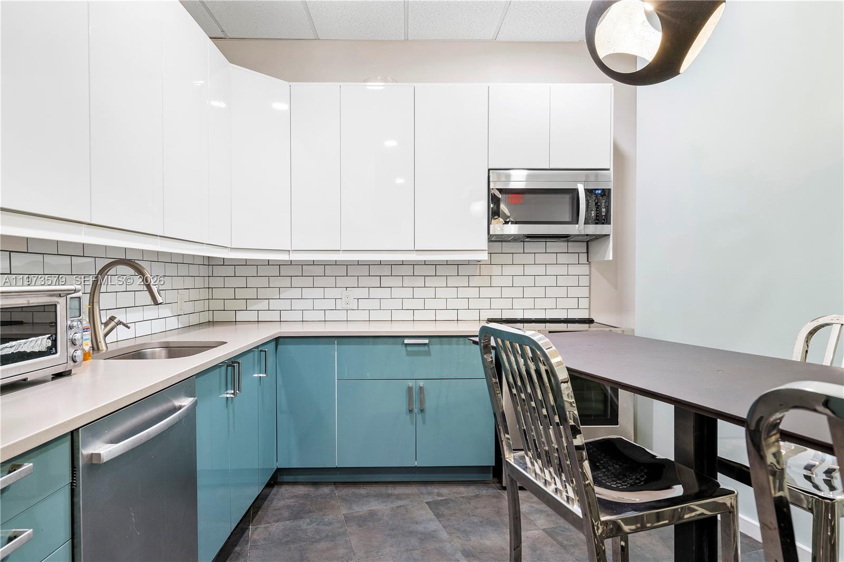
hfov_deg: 84.0
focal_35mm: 20
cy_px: 281
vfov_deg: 61.9
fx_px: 469
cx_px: 422
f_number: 8
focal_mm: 20
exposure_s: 1/5
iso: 640
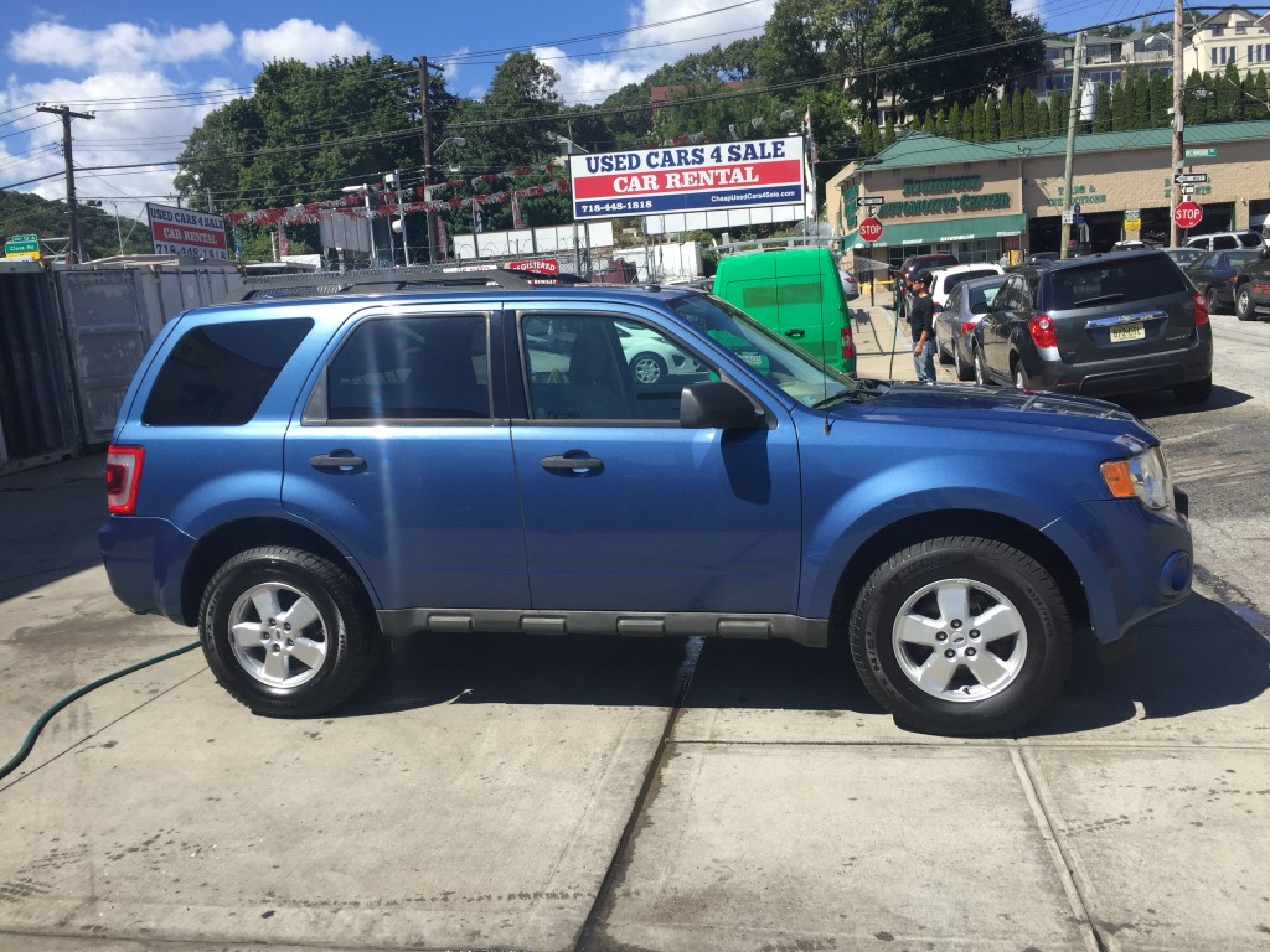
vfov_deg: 48.2
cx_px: 635
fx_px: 1064
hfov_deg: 61.7
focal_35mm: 29
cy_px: 476
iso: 32
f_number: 2.2
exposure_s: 1/1647
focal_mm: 4.15
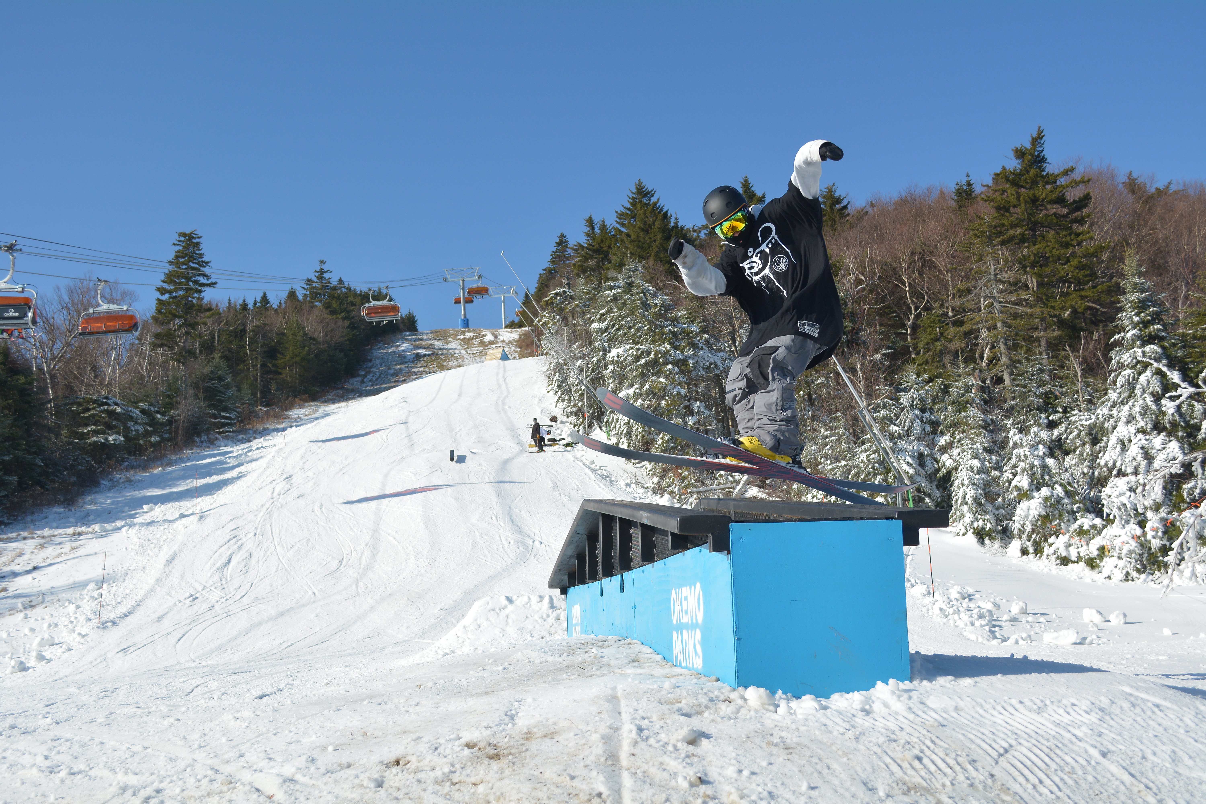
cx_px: 603
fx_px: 1206
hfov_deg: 53.1
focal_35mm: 36
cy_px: 402
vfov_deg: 36.9
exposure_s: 1/2000
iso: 400
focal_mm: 24
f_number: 6.3
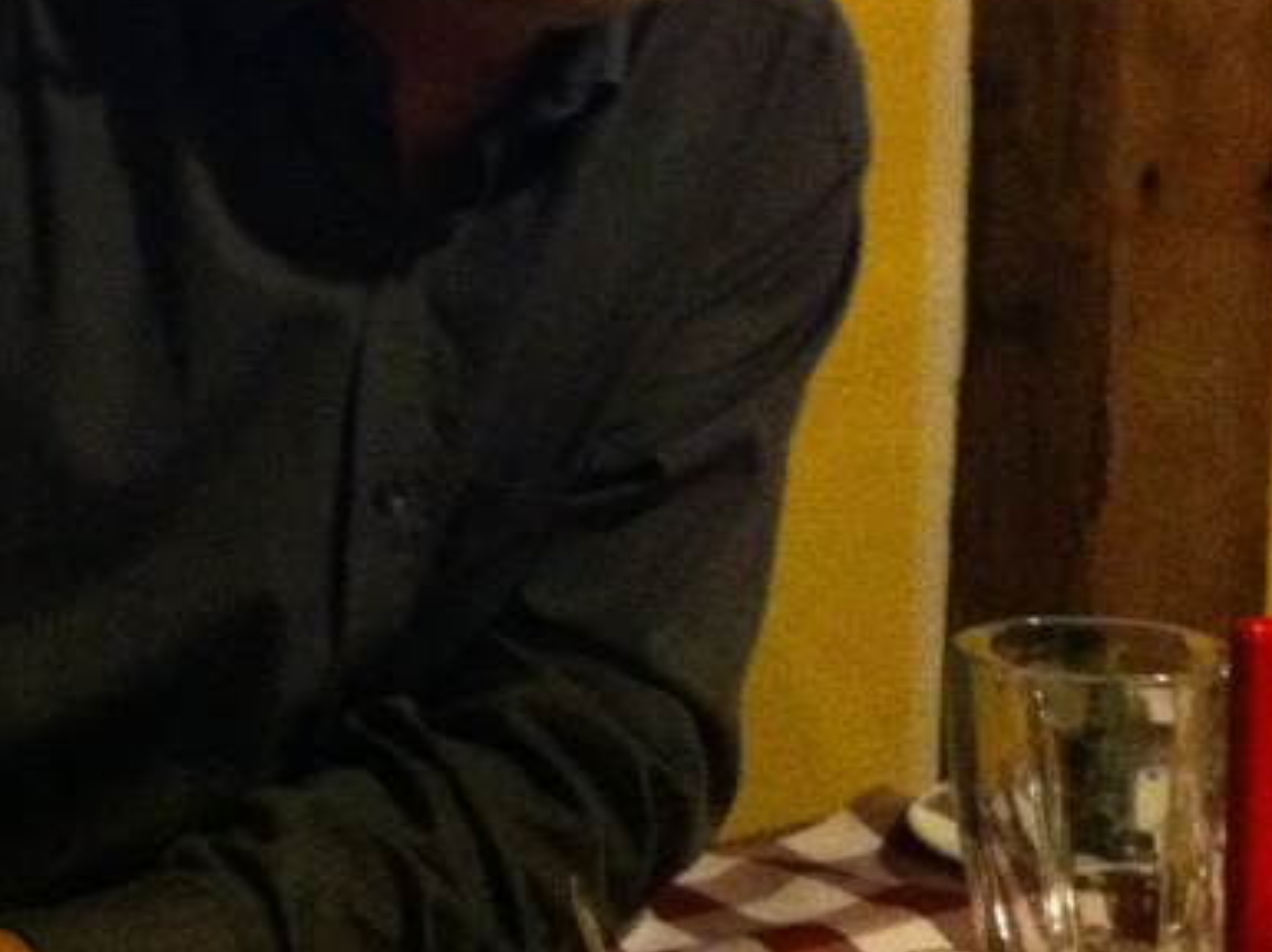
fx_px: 3414
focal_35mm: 93
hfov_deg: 20.8
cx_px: 208
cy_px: 50
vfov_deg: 15.6
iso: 1000
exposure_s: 1/15
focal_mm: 3.85
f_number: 2.8
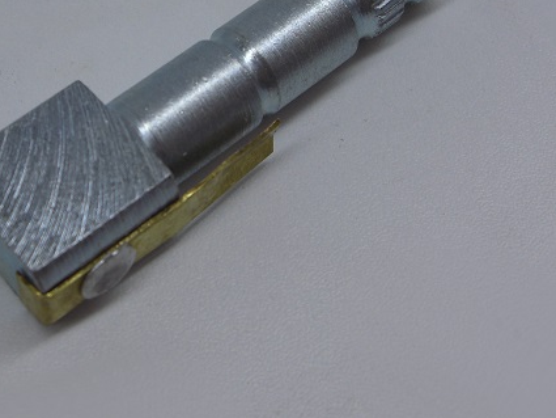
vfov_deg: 20.0
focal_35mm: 73
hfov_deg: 26.4
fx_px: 1173
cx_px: 152
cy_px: 81
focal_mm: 6.2
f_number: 2.7
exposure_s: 1/200
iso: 64
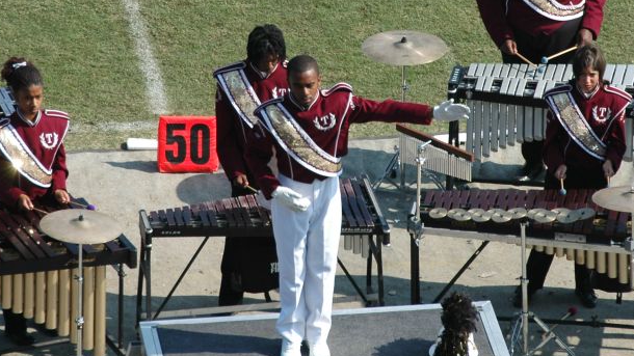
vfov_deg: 3.1
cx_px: 334
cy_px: 50
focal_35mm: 395
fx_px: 6640
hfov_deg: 5.5
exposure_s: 1/500
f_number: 5.6
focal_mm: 150
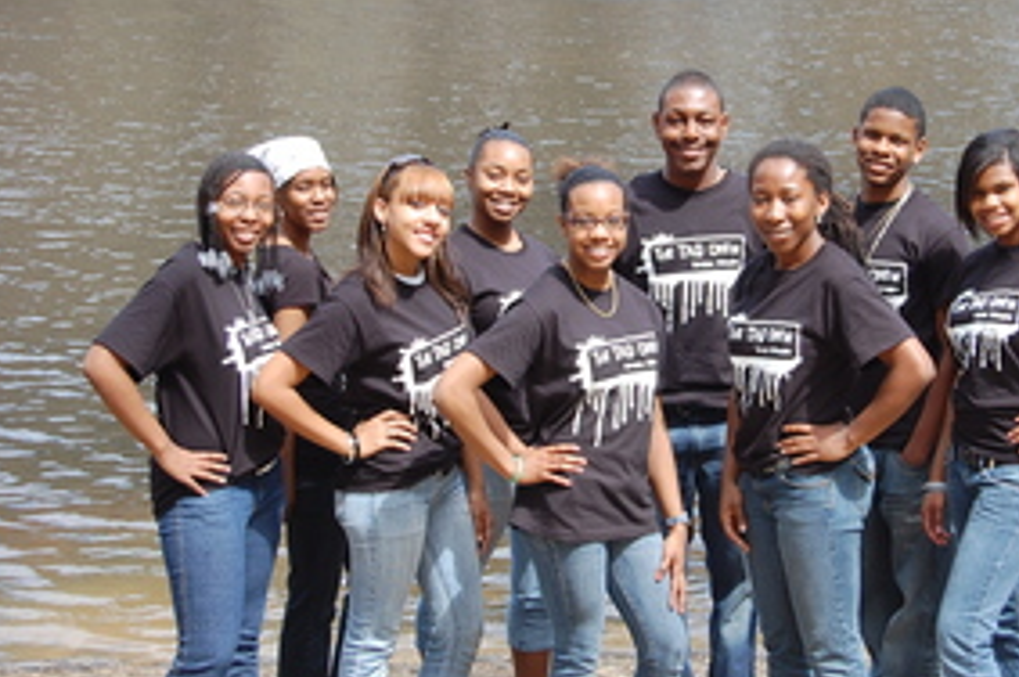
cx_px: 677
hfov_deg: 22.8
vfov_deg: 15.3
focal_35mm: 89
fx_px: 2516
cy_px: 286
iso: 200
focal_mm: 42
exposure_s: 1/200
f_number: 7.1
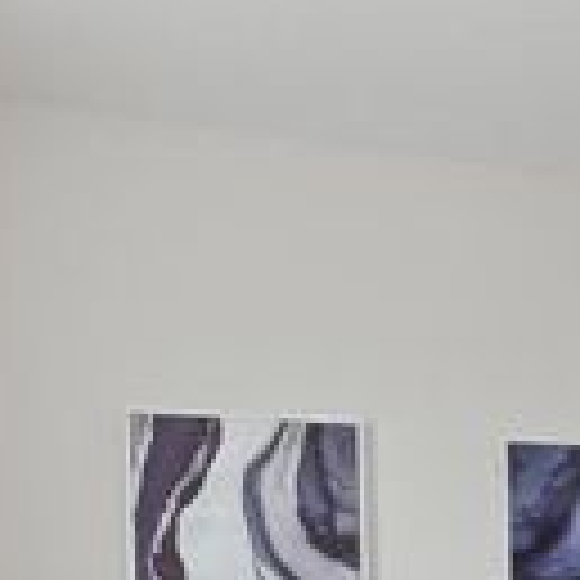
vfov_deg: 20.7
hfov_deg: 21.9
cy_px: 814
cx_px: 668
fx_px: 1403
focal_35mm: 74
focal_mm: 16
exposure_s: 1/10
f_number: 8
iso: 100
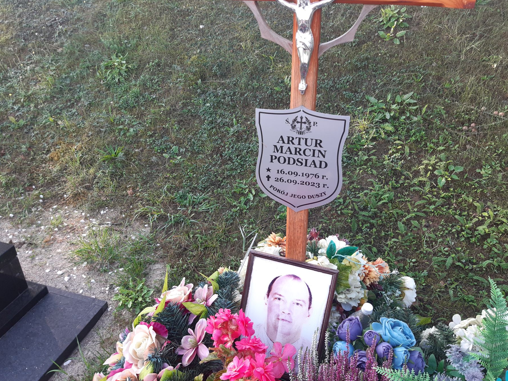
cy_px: 196
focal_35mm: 27
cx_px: 263
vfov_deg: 51.3
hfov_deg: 65.3
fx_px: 396
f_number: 1.7
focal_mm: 3.92
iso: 40
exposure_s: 1/136
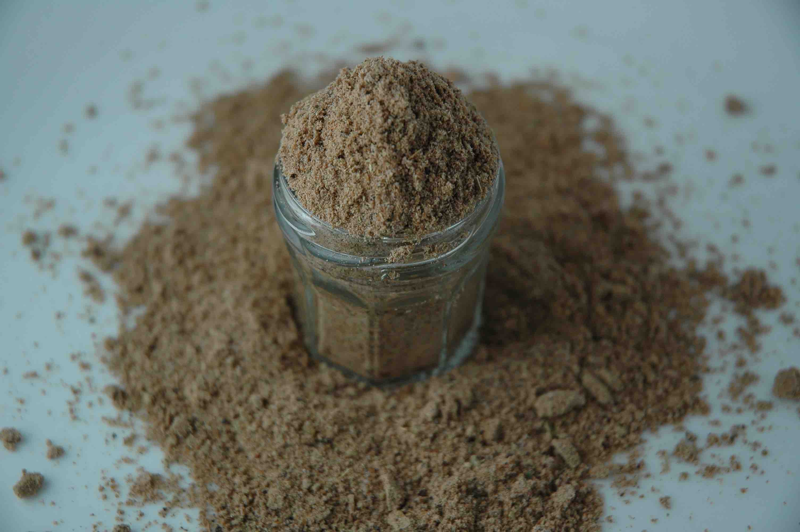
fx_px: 2331
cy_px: 266
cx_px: 400
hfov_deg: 19.5
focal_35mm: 105
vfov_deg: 13.0
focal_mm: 70
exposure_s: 1/160
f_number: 5
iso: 400
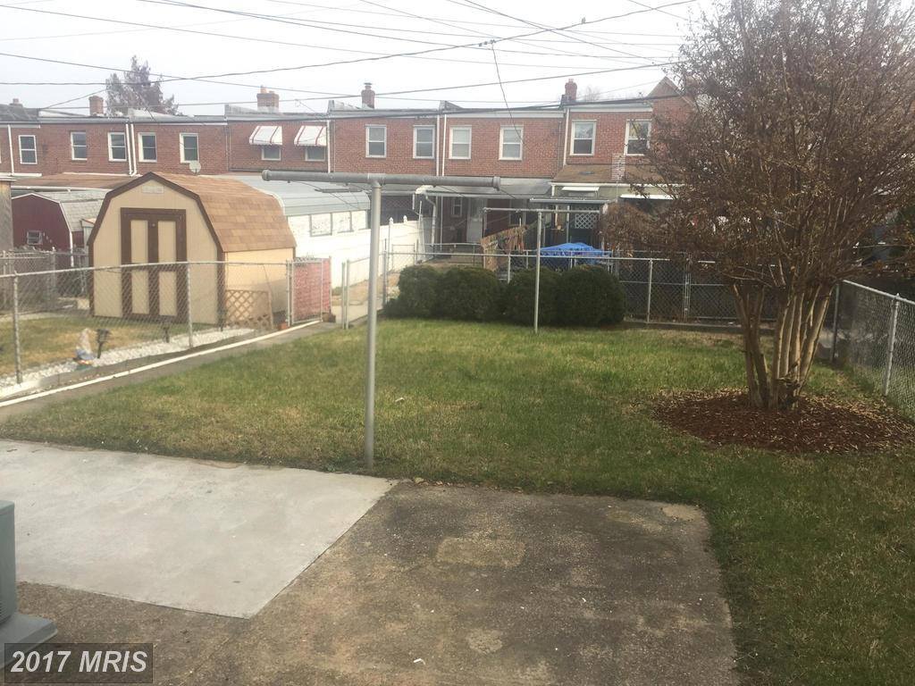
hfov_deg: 61.7
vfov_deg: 48.2
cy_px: 343
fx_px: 767
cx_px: 458
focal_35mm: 29
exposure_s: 1/694
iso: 32
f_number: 2.2
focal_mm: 4.15
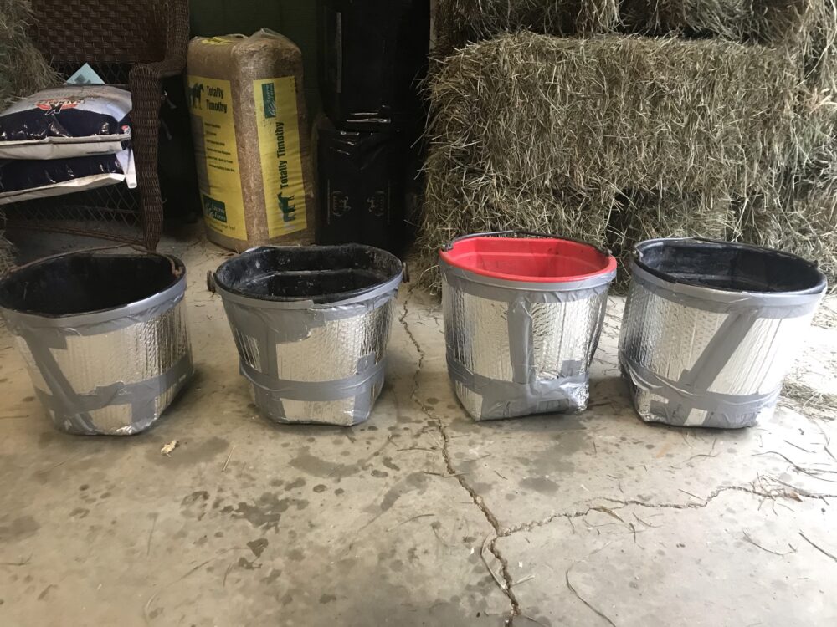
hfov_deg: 63.4
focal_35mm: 28
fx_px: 677
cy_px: 314
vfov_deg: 49.7
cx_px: 418
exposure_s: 1/15
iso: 80
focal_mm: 3.99
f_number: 1.8
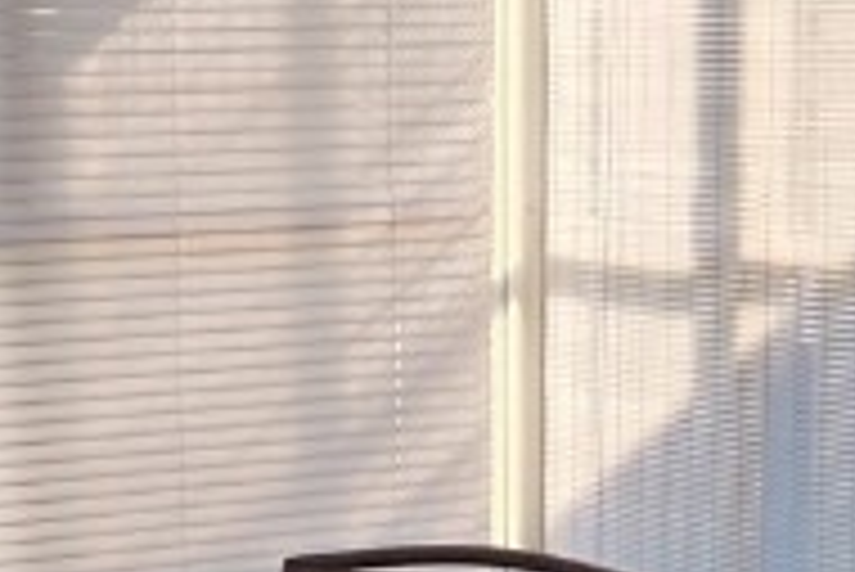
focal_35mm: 129
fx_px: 3066
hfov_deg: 15.9
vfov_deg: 10.5
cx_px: 351
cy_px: 685
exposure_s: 1/120
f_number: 1.7
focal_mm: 6.25
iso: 64
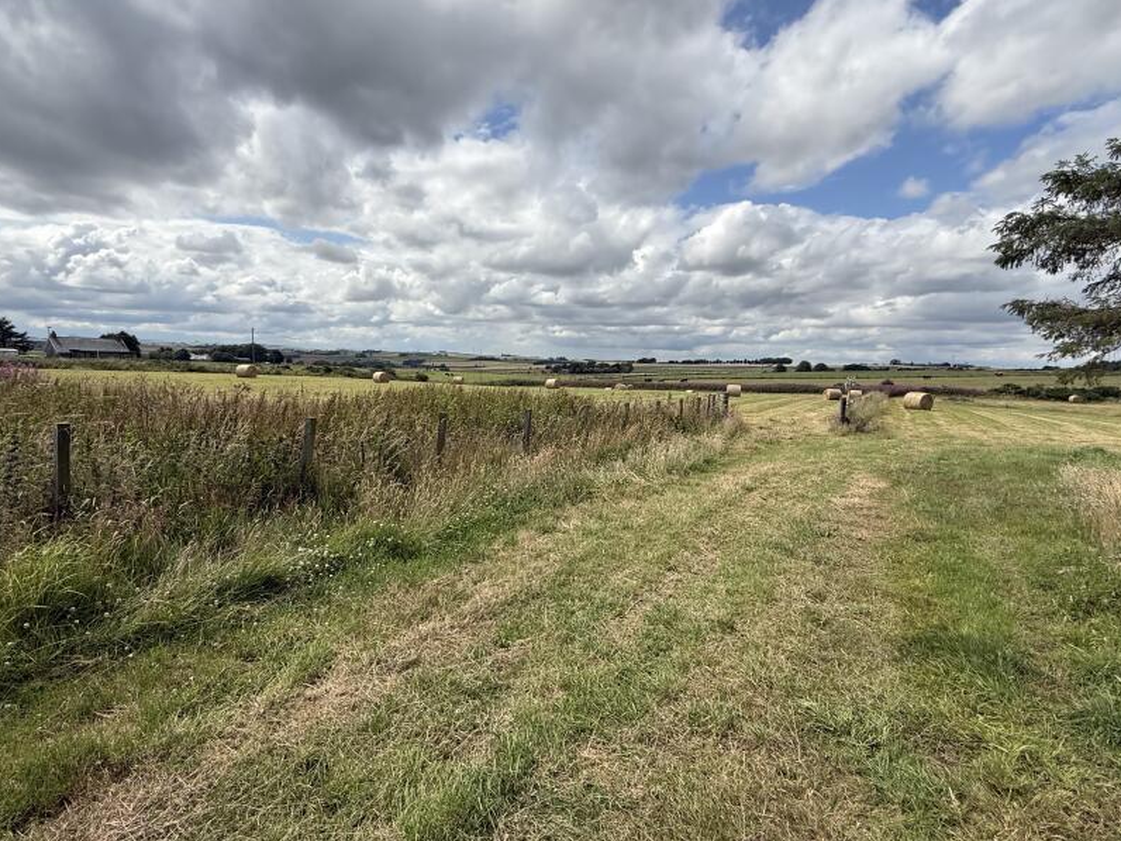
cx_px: 531
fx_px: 583
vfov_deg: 71.6
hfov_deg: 87.7
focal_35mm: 18
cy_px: 440
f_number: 2.2
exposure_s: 1/3289
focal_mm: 2.22
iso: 50
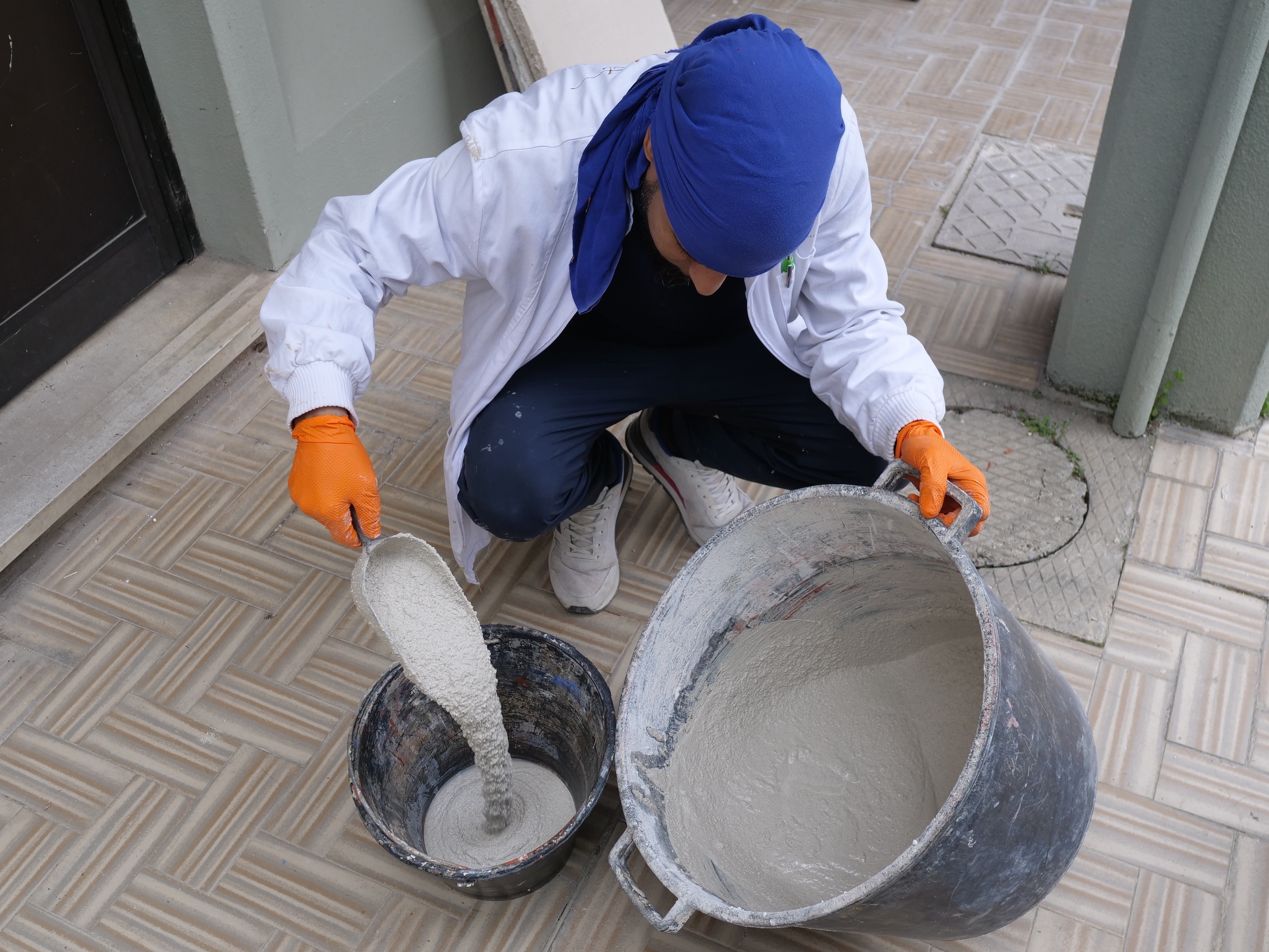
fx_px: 1100
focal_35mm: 30
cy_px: 476
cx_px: 634
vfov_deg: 46.8
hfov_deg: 60.0
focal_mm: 15
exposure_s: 1/400
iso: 200
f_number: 3.5
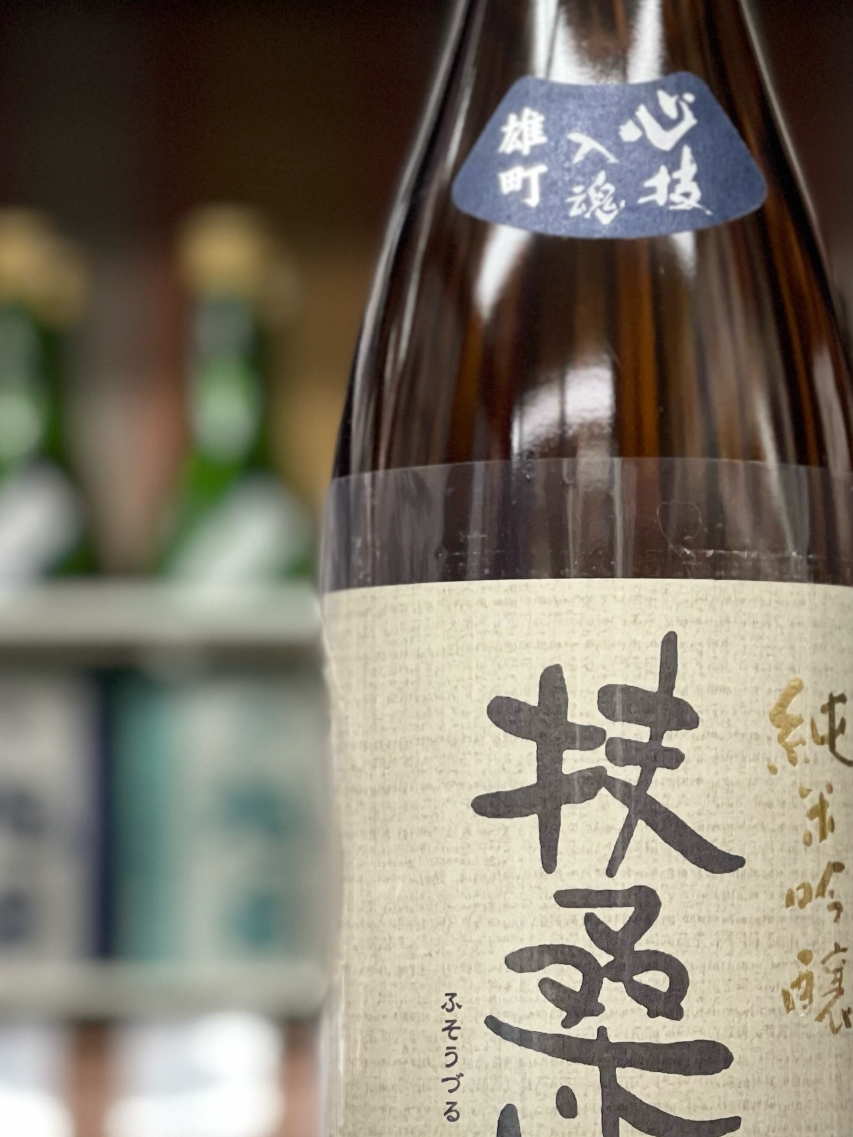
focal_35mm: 134
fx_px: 4404
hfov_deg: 11.0
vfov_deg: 14.7
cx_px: 612
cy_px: 505
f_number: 2.2
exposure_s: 1/33
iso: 125
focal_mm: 7.5
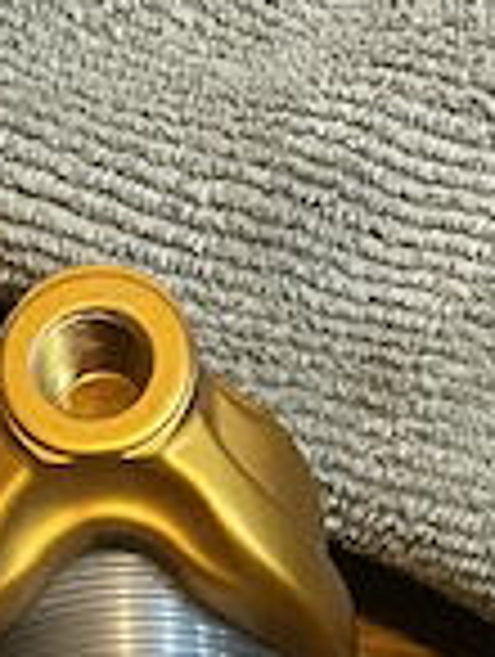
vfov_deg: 11.6
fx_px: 2700
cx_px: 63
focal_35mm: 142
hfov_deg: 10.4
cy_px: 1526
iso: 500
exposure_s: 1/60
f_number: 1.6
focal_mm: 5.1
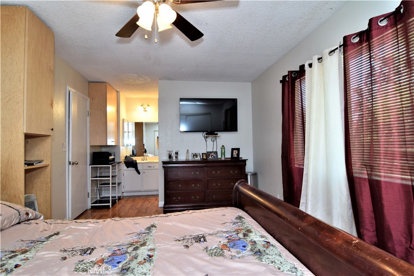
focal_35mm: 18
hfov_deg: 90.0
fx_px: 207
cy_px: 138
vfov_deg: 67.4
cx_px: 207
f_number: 8
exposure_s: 1/8
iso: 400
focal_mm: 12
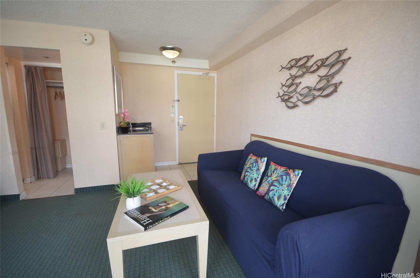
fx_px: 192
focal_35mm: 16
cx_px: 210
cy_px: 139
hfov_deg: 95.1
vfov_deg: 71.8
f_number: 5
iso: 400
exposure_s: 1/100
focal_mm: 11
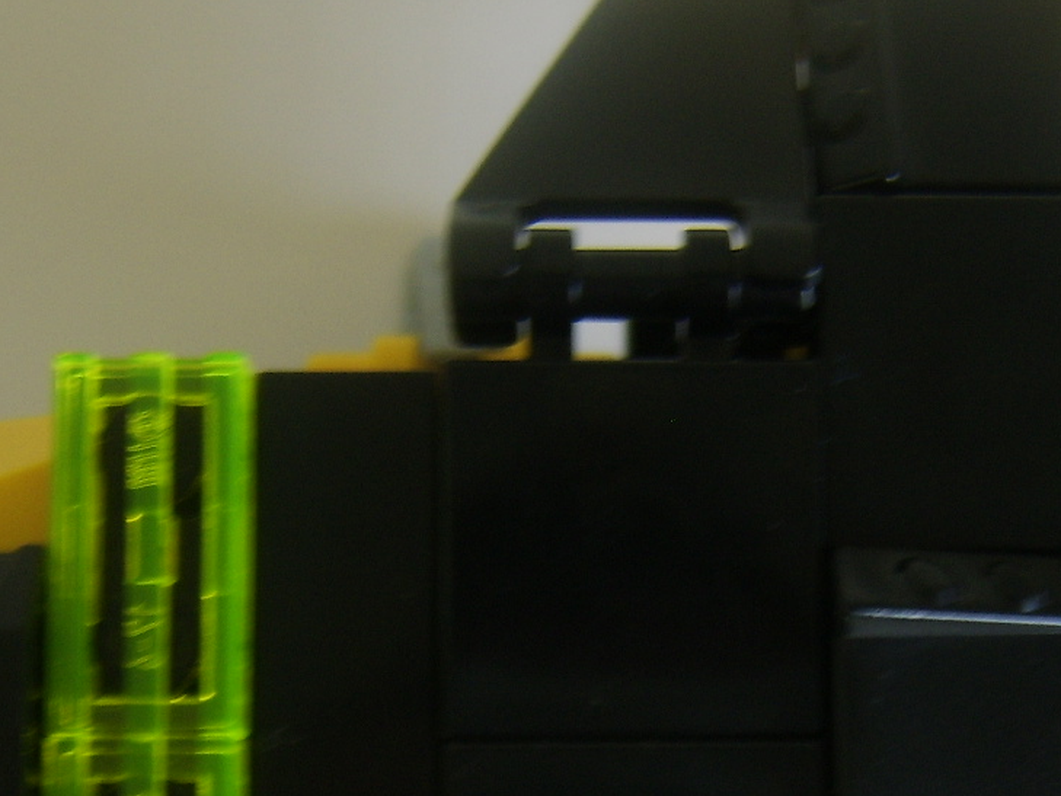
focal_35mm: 68
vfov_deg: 21.2
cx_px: 696
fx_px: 2085
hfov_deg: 28.4
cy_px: 704
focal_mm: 8.13
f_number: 2.7
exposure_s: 1/14
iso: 71
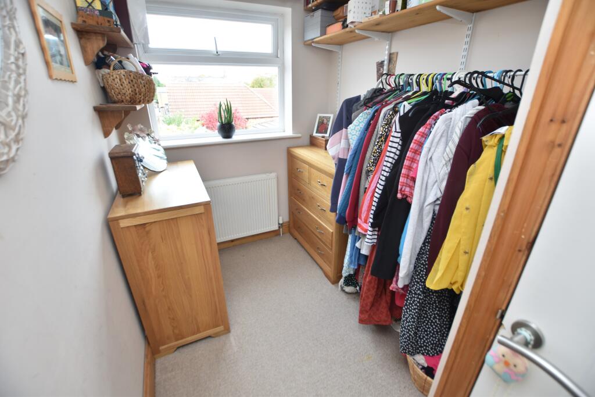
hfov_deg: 100.4
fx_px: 248
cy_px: 198
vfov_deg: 77.3
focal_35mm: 15
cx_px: 298
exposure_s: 1/40
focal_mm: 10
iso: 100
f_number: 3.5
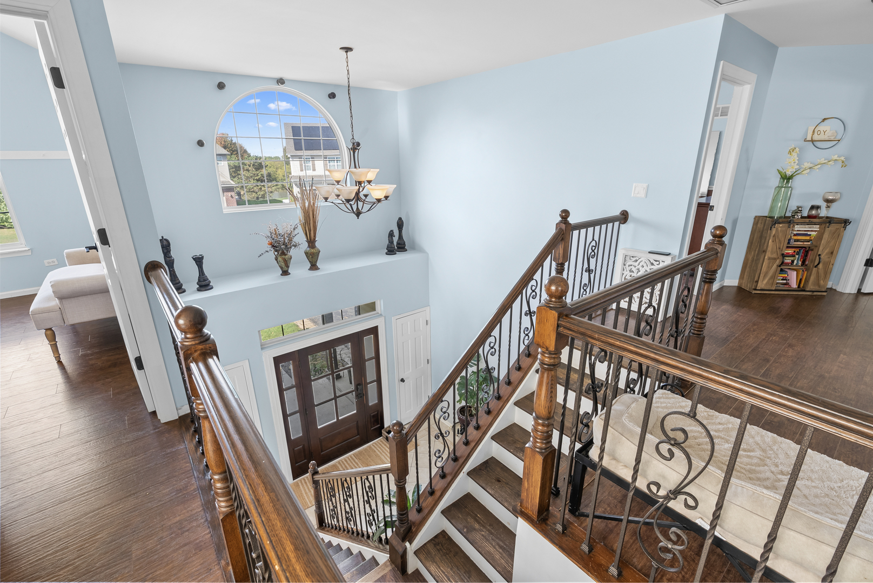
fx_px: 388
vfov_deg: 73.8
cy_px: 292
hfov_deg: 96.7
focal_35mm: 16
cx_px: 436
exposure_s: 1/2
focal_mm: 16
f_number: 9
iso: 400
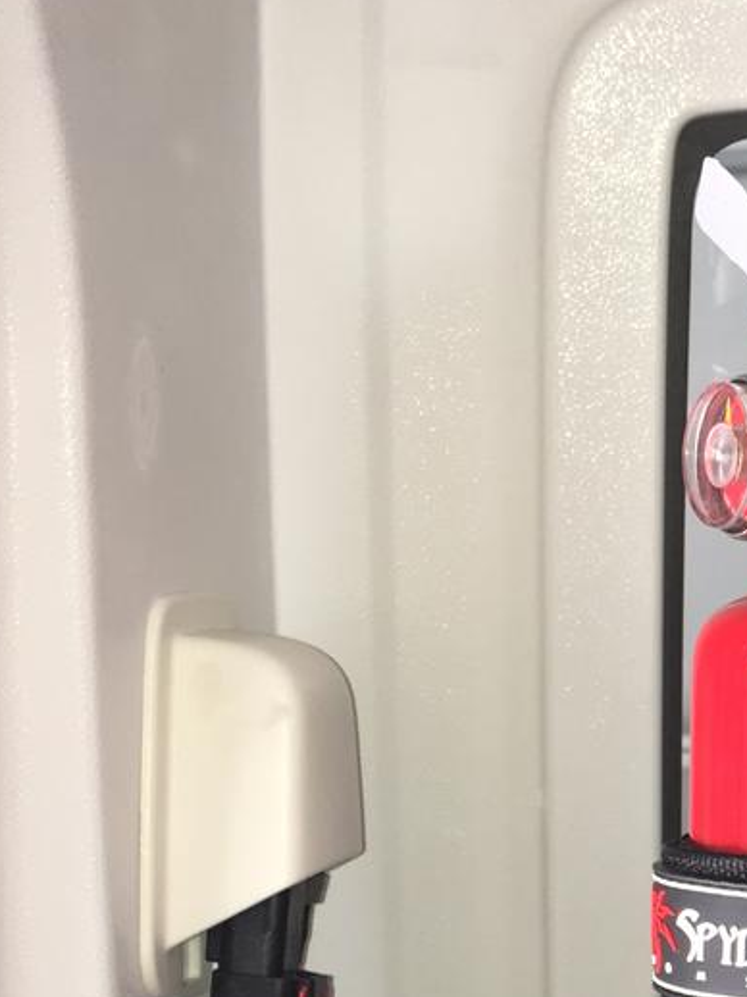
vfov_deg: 22.4
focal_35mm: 84
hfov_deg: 16.3
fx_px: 2419
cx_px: 1056
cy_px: 989
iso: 32
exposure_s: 1/30
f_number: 2.2
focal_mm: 4.15
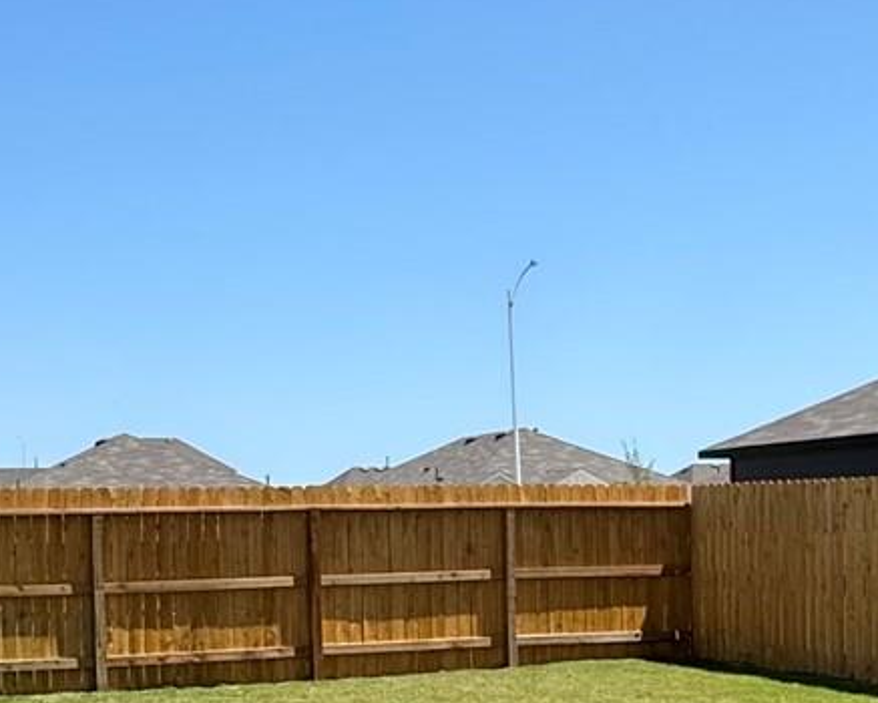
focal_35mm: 64
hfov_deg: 29.5
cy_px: 597
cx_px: 482
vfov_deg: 23.4
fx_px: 1664
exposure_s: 1/2028
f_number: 2.2
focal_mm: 2.22
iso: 50
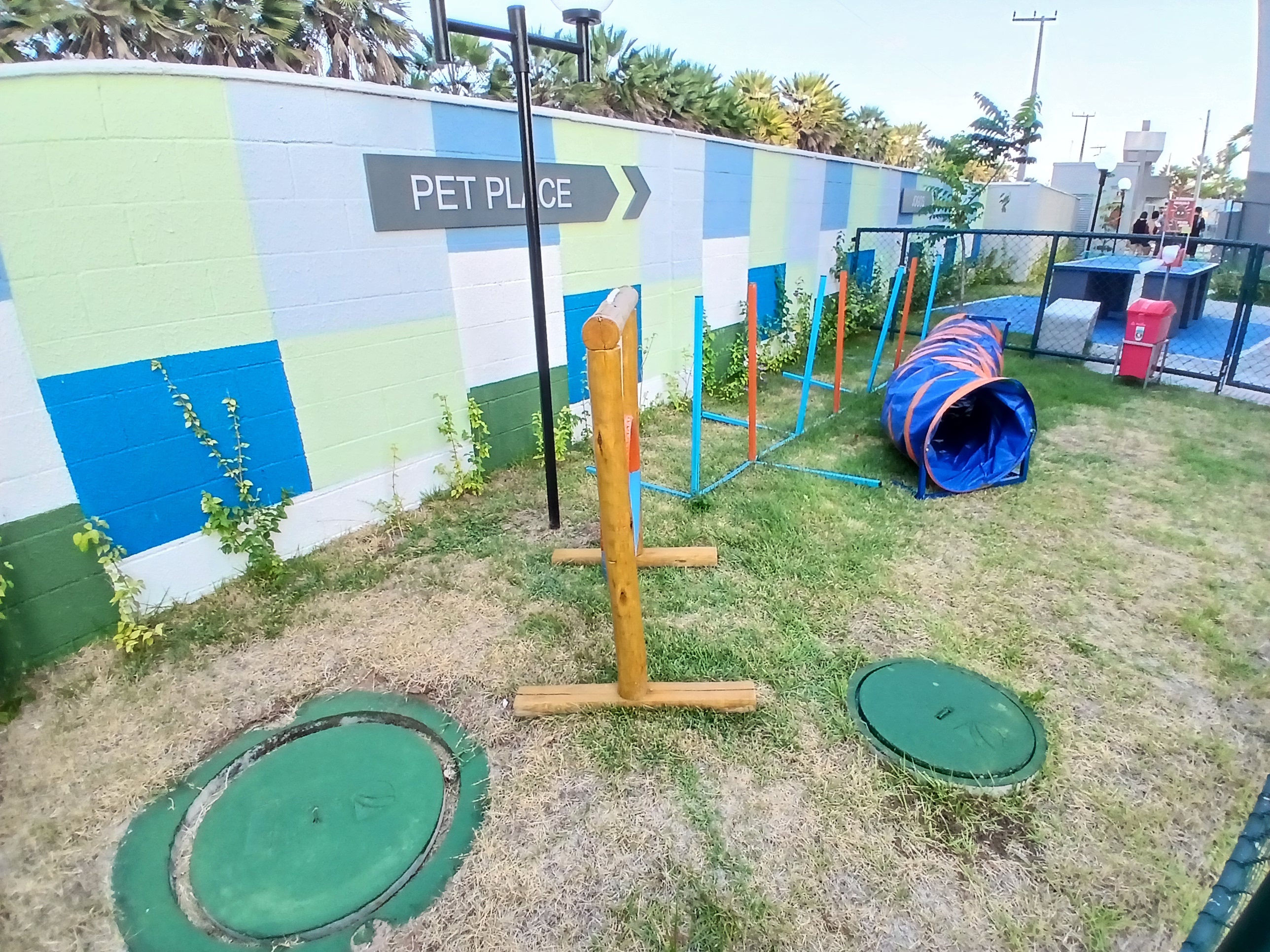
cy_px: 476
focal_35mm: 17
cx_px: 635
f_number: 2.2
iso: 64
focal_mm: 1.4
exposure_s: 1/60
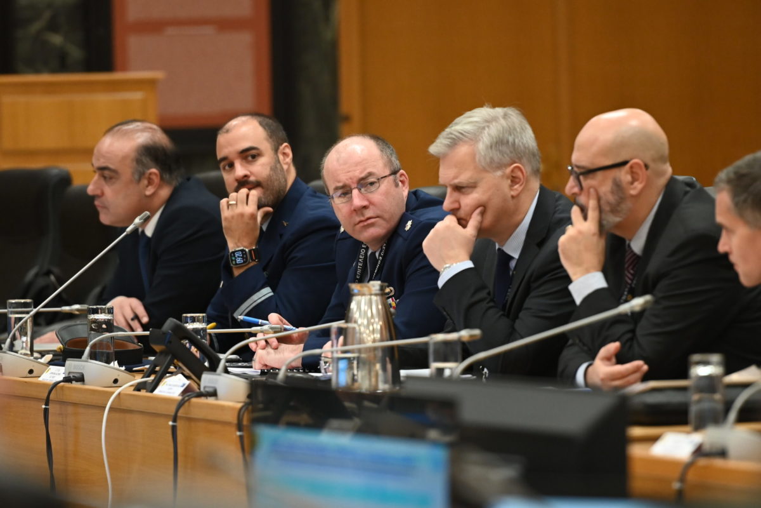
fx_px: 6341
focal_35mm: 300
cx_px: 380
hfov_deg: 6.9
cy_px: 254
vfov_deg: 4.6
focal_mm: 200
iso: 2000
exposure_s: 1/320
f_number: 2.8
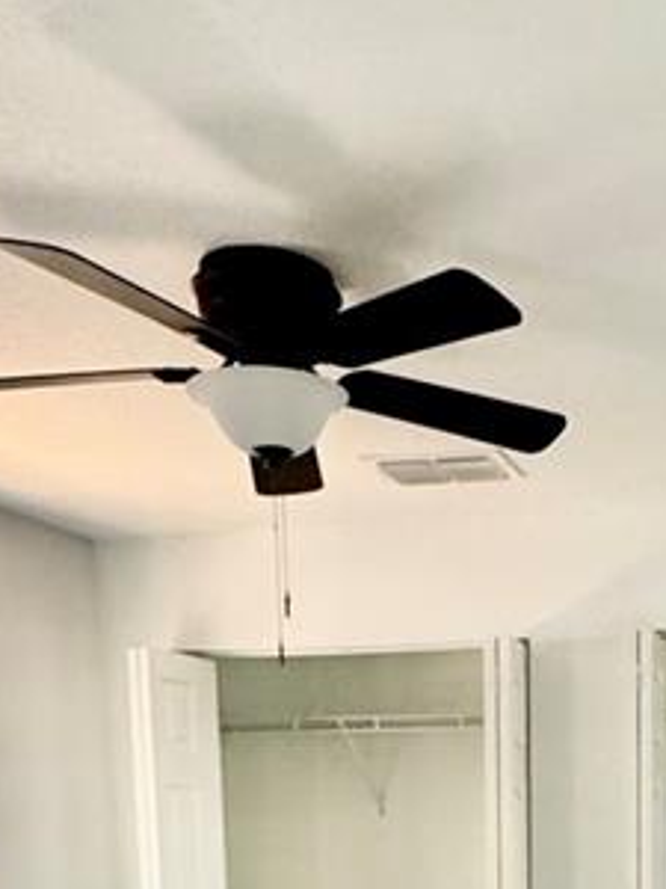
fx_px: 1437
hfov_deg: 25.0
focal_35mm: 56
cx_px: 642
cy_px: 1132
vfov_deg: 28.6
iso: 400
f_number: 2.2
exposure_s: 1/60
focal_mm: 2.22
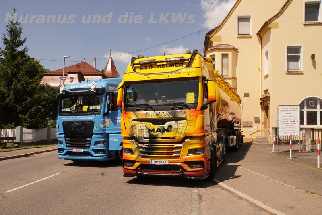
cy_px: 108
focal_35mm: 33
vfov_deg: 40.5
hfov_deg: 57.9
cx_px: 161
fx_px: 291
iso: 1600
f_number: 18
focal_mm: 21.7
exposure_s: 1/1250
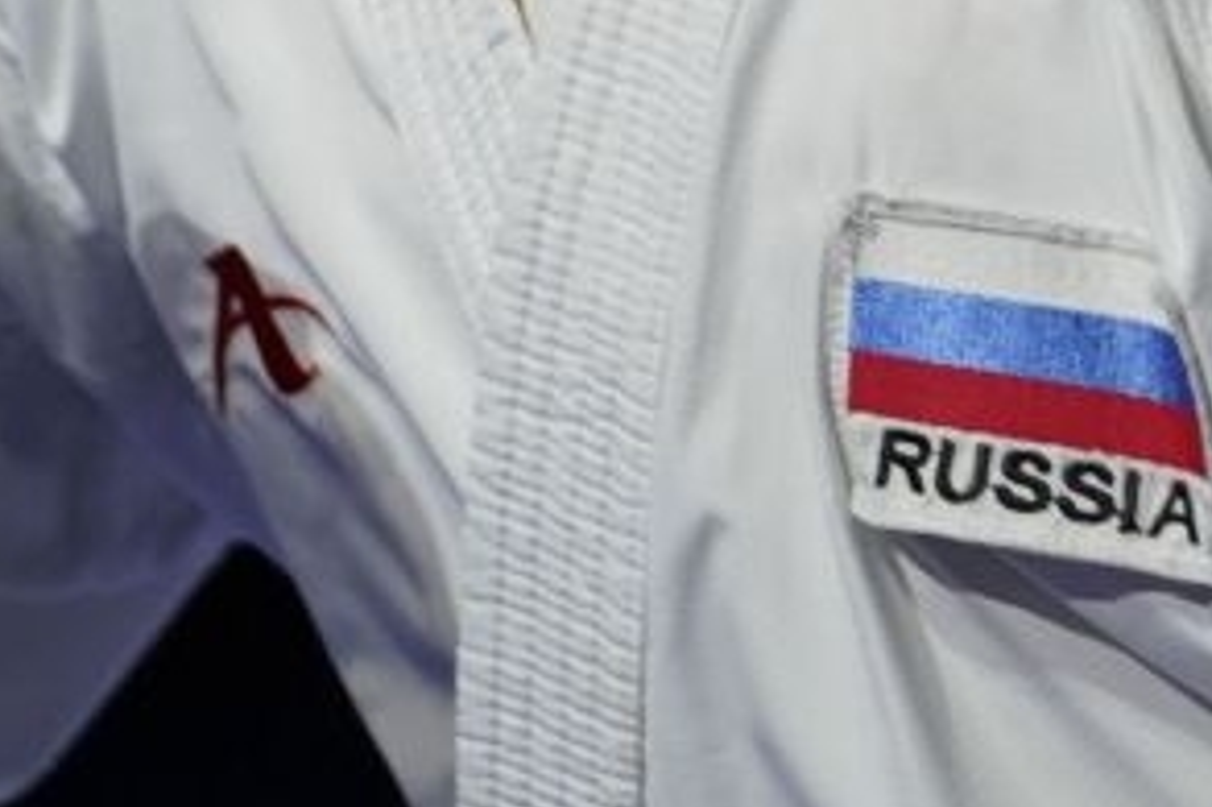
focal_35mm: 1051
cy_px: -1444
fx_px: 35362
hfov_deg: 2.0
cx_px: 1828
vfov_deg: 1.3
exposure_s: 1/1000
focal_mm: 171
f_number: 2.8
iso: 640
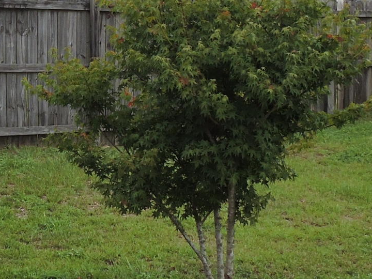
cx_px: -8
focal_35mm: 100
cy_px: 97
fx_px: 1075
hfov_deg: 19.0
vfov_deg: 14.8
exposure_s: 1/500
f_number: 3.3
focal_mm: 4.3
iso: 100
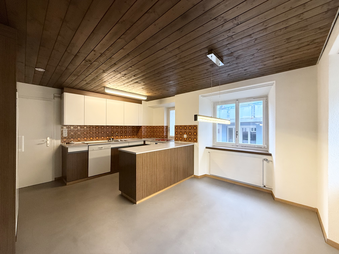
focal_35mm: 14
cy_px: 127
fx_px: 137
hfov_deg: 102.1
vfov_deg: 85.7
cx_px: 170
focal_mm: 2.22
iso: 250
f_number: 2.2
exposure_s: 1/100
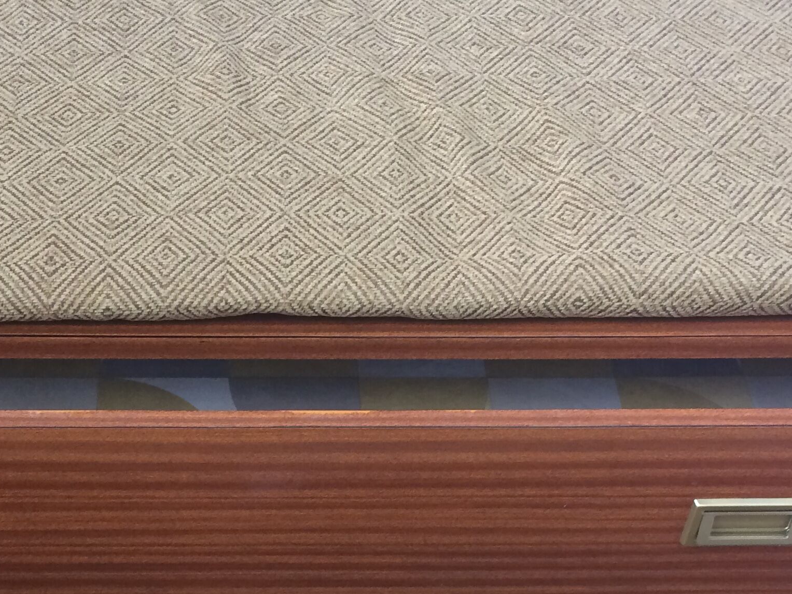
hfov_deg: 31.0
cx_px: 278
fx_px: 1418
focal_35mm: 62
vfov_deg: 22.9
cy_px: 560
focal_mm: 4.15
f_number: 2.2
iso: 50
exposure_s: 1/33
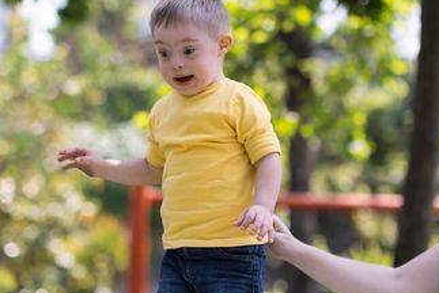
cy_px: 124
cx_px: 217
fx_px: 1269
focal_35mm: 104
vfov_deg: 13.2
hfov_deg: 19.6
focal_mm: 56
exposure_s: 1/1000
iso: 640
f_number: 1.4
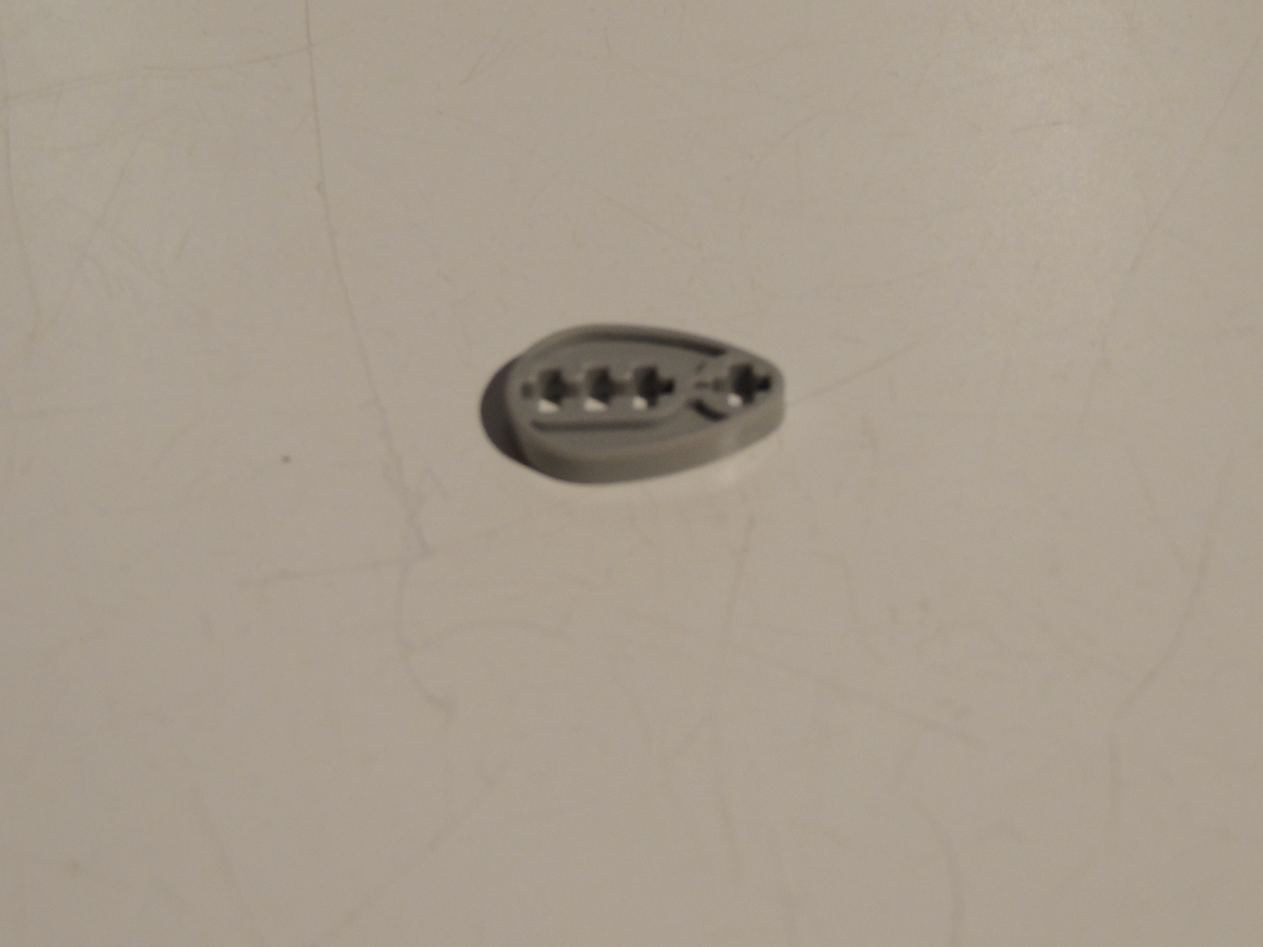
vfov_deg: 16.4
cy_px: 474
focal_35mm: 90
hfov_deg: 21.8
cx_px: 632
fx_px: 3284
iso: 640
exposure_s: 1/25
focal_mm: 16
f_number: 4.1
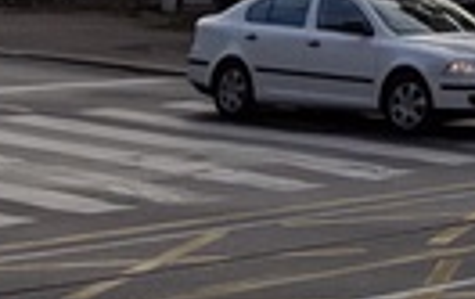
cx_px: 752
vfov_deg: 7.3
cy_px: -616
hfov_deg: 12.4
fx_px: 2062
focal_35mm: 159
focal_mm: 4.44
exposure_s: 1/7812
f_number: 1.8
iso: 67
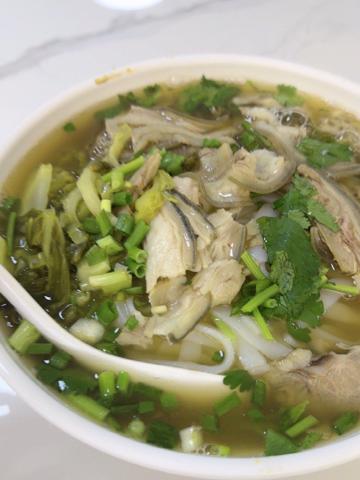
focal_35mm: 25
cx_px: 180
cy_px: 235
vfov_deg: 69.4
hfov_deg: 54.9
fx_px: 347
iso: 64
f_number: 1.78
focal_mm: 6.76
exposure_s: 1/50
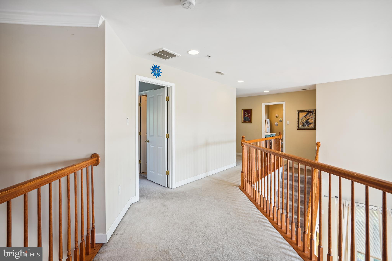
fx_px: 174
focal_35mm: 16
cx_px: 196
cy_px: 130
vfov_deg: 73.7
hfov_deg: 96.7
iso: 100
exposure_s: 1/2
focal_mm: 16
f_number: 8
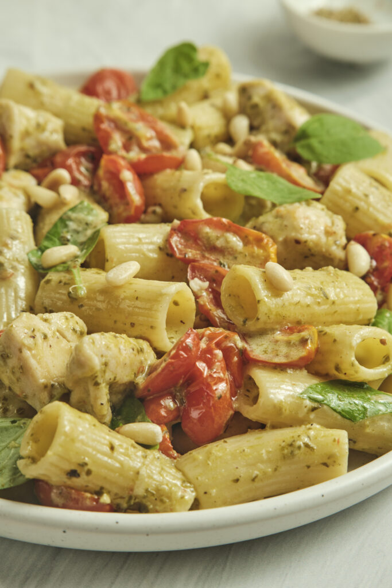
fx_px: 1714
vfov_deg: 19.5
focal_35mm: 105
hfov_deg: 13.0
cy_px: 294
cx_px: 196
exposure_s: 1/250
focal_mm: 70
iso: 160
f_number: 8
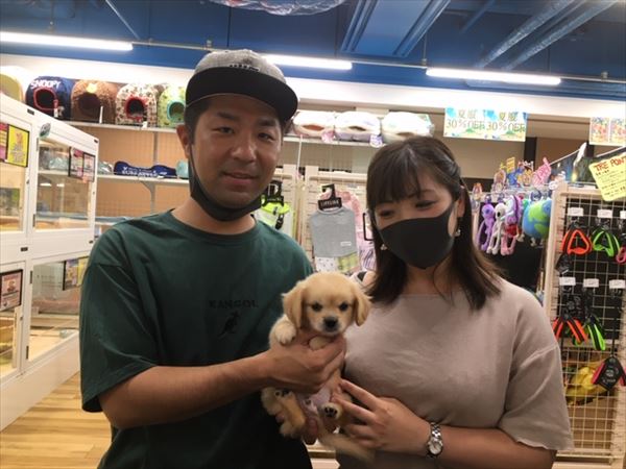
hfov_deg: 61.7
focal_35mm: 29
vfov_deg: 48.2
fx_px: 524
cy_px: 234
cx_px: 313
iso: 50
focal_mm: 4.15
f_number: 2.2
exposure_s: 1/30
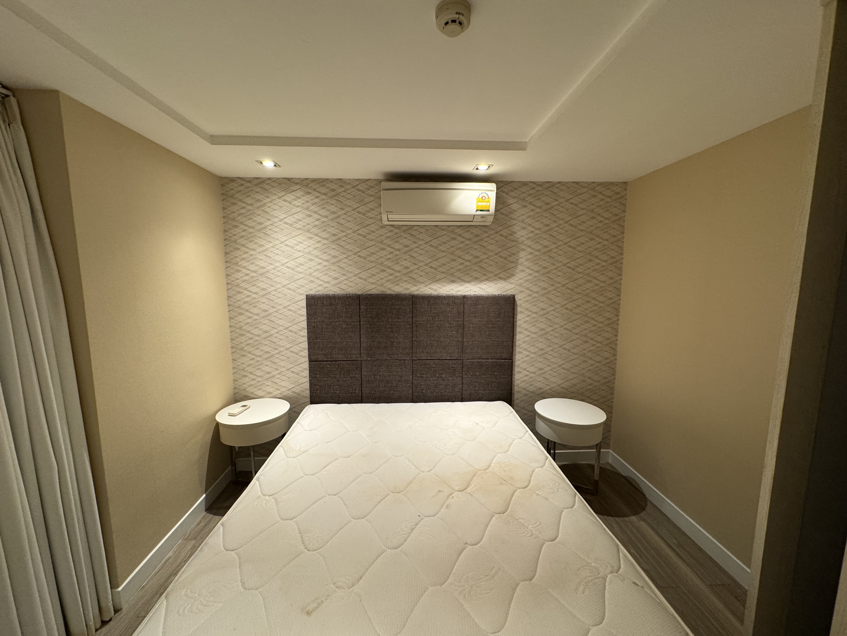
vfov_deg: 85.7
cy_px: 318
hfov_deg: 102.1
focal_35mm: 14
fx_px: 343
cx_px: 424
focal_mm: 2.22
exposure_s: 1/50
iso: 200
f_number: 2.2
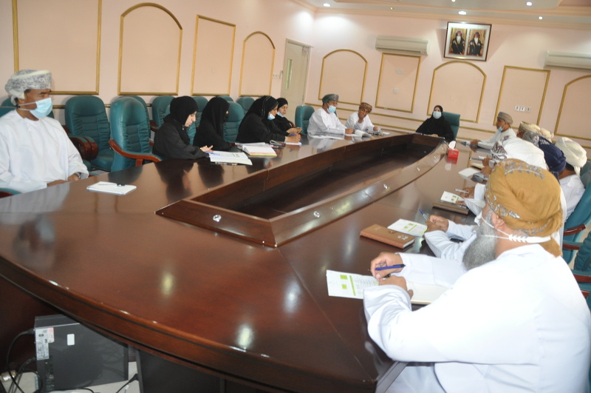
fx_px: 443
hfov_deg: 67.5
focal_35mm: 27
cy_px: 196
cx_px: 296
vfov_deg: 47.8
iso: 800
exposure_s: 1/60
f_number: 3.5
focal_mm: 18
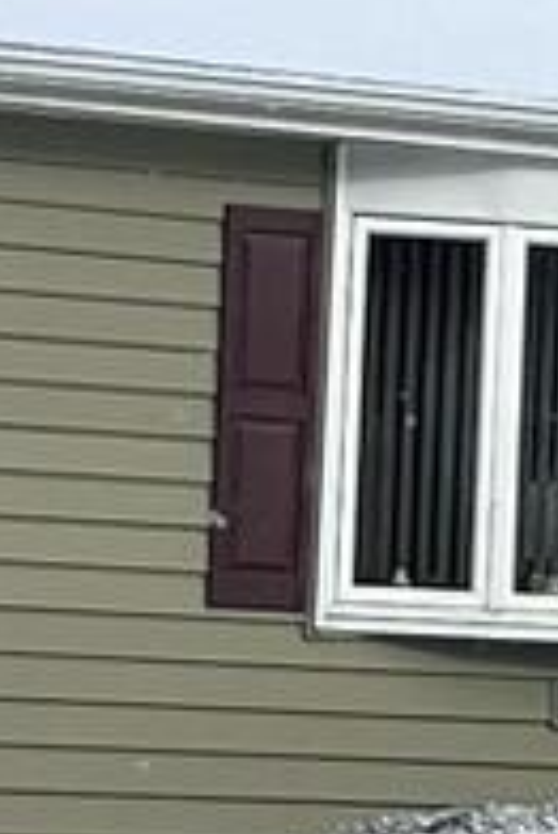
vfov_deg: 7.3
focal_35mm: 282
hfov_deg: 4.9
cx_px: 728
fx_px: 6544
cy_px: 136
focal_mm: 5.7
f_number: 1.5
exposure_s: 1/6993
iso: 50
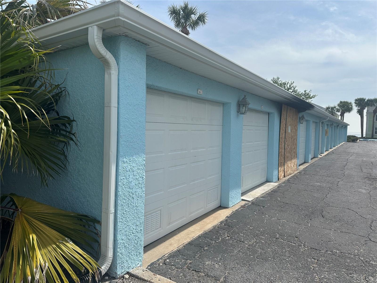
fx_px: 261
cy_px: 142
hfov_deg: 71.6
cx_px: 188
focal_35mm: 24
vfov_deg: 56.8
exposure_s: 1/8197
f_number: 1.78
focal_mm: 6.86
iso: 80
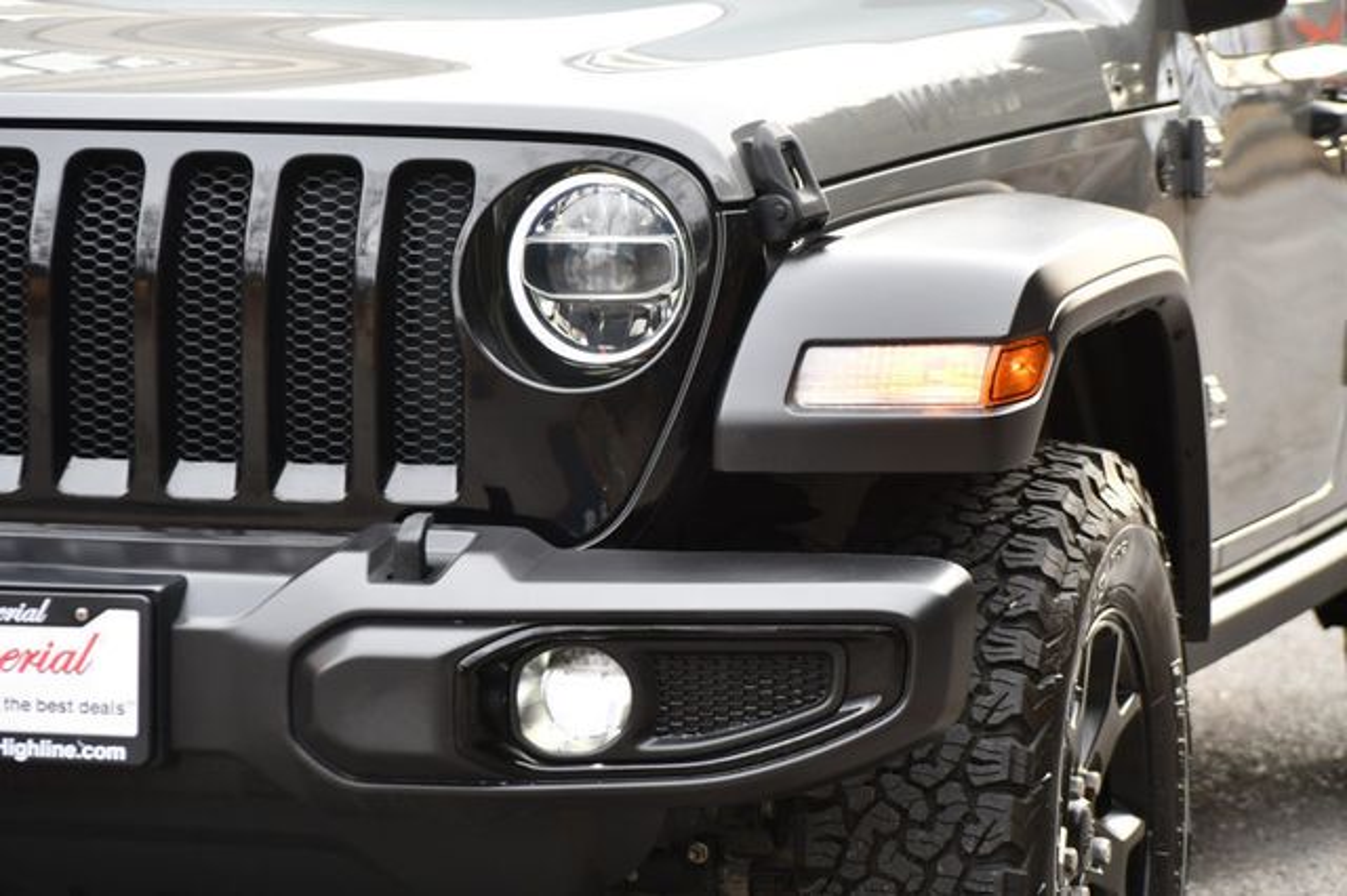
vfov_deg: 9.7
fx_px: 5310
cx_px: 674
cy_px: 448
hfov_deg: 14.5
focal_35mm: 142
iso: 400
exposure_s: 1/250
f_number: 4.8
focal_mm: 95
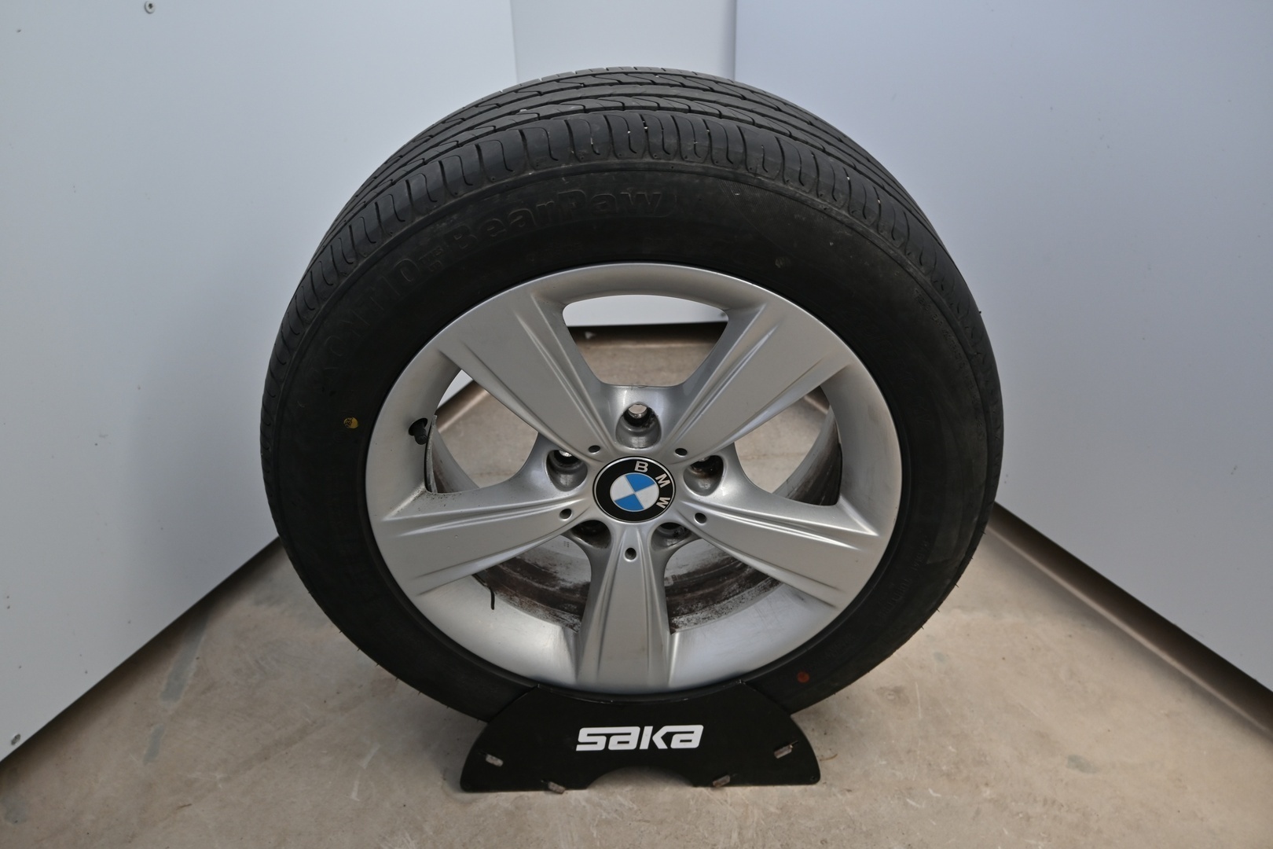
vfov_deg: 40.8
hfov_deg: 58.3
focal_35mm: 32
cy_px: 424
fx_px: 1140
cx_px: 636
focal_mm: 21.5
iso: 180
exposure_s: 1/25
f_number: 4
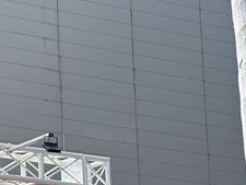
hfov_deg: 9.5
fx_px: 1458
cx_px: -77
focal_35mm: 205
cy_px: 220
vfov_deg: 7.2
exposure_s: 1/236
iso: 32
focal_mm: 9
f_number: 2.8
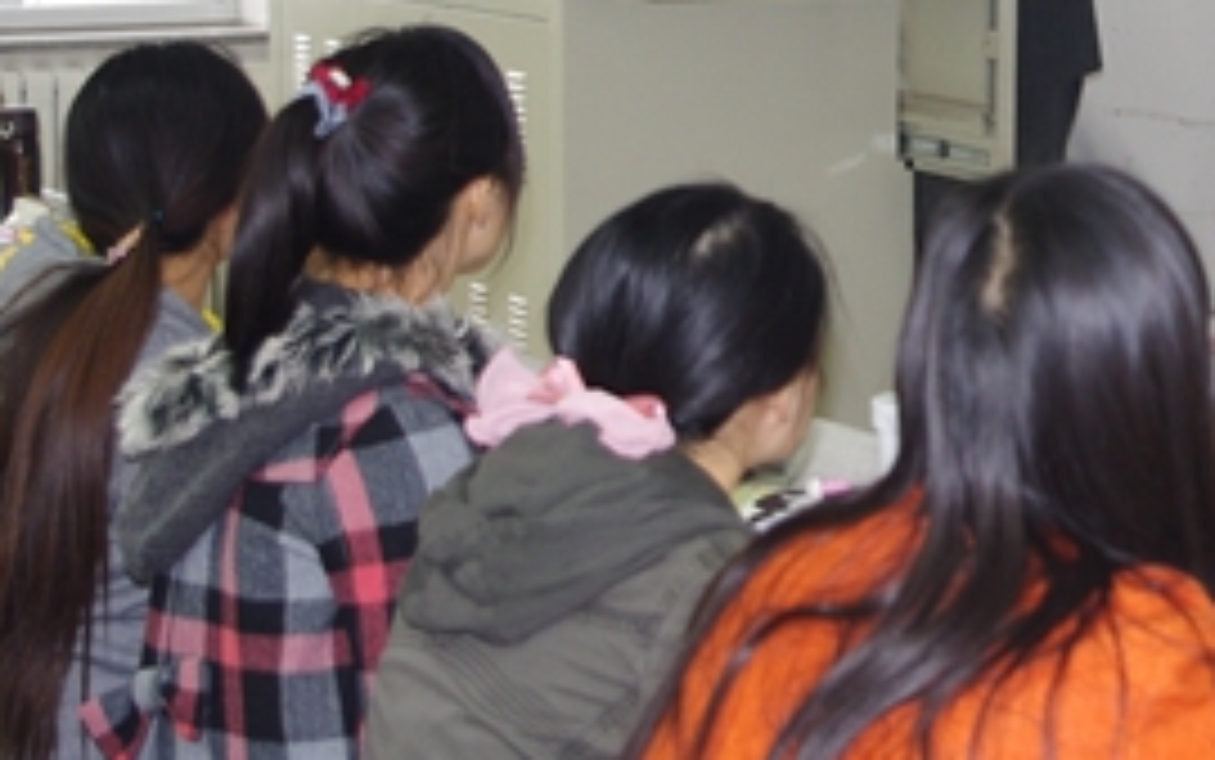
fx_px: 2882
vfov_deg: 14.9
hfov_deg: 23.0
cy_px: 74
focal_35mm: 87
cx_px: 1166
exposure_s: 1/20
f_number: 4
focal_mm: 24.38
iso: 400
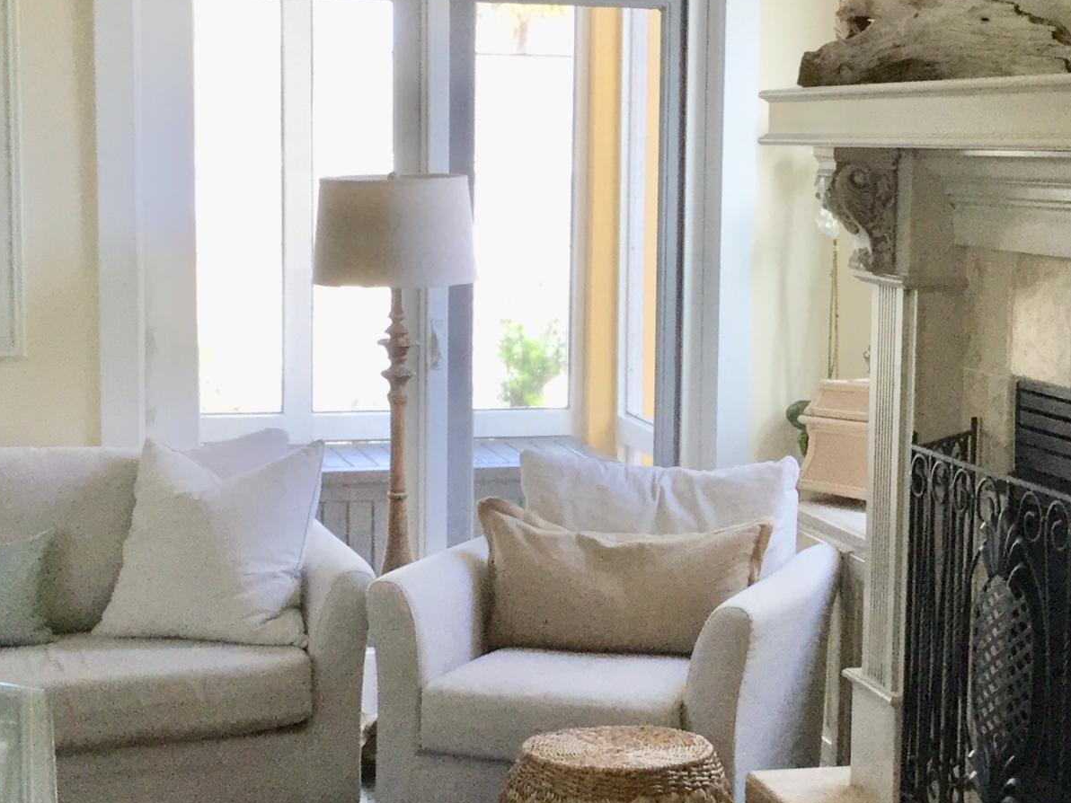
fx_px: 2413
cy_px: 438
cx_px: 707
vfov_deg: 18.9
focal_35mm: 78
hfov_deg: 24.9
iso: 25
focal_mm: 3.3
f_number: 2.4
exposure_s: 1/30
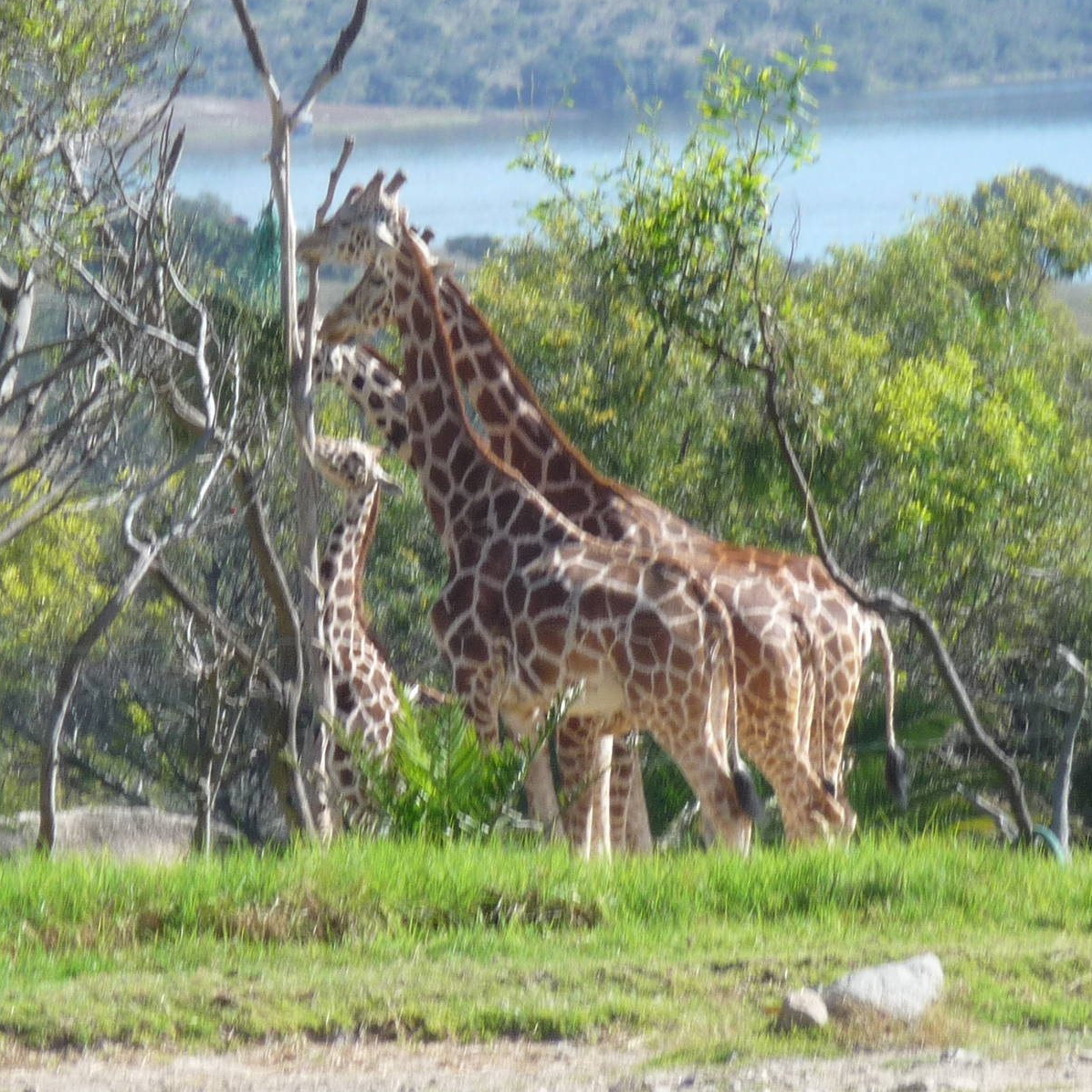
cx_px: 458
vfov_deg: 3.1
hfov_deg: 3.1
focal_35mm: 558
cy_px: 545
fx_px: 19915
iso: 100
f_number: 4.9
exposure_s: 1/250
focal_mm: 47
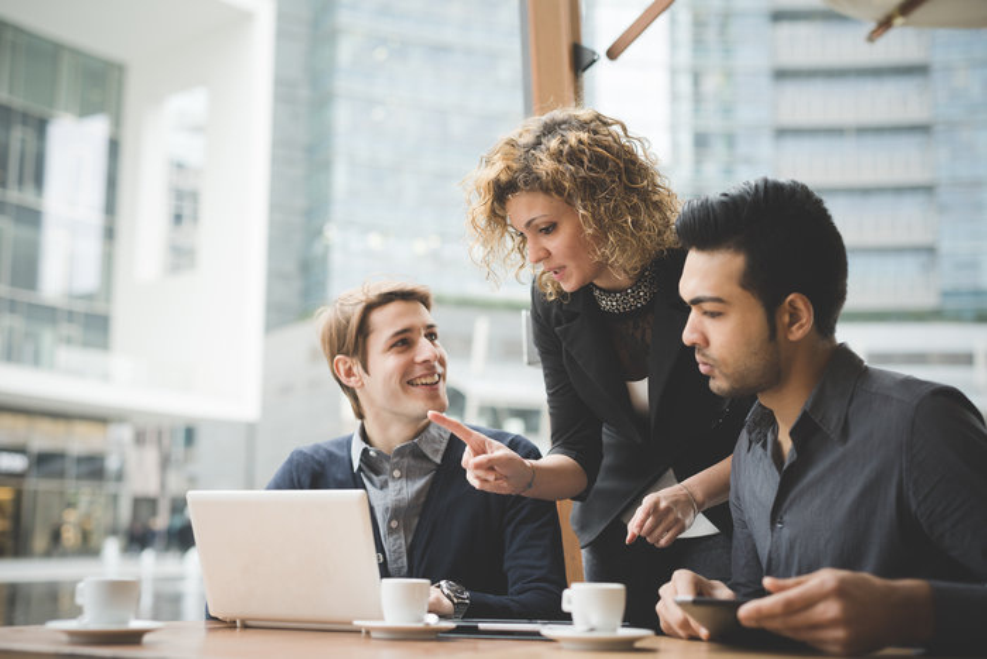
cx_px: 494
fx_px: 1371
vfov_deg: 27.0
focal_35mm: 50
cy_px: 330
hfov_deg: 39.6
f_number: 2.5
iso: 320
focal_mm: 50
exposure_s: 1/400
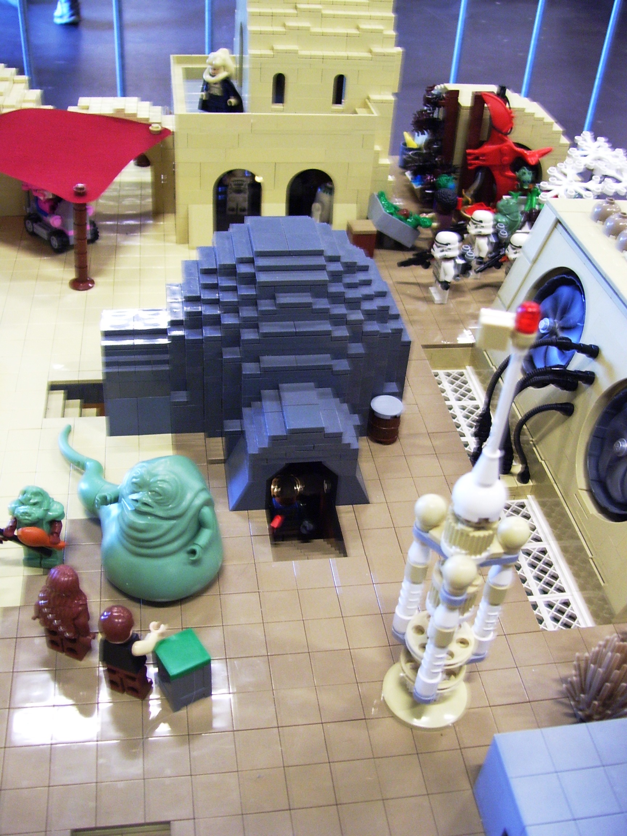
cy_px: 418
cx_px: 314
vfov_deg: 51.4
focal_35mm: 36
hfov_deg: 39.7
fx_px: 869
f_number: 2.7
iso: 160
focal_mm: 6
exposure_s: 1/10
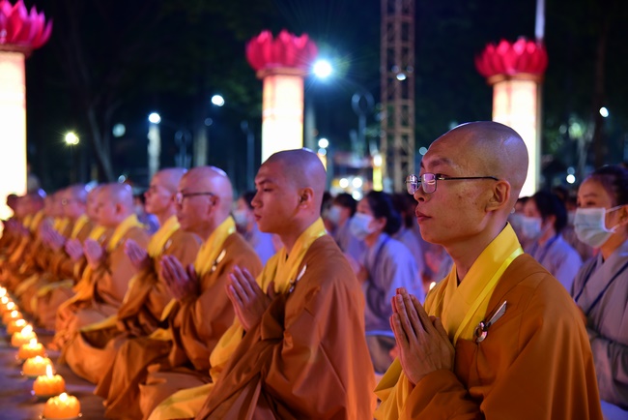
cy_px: 210
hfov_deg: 30.9
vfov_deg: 20.9
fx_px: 1134
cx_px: 314
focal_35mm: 65
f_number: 4
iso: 1250
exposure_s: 1/15
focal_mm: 65
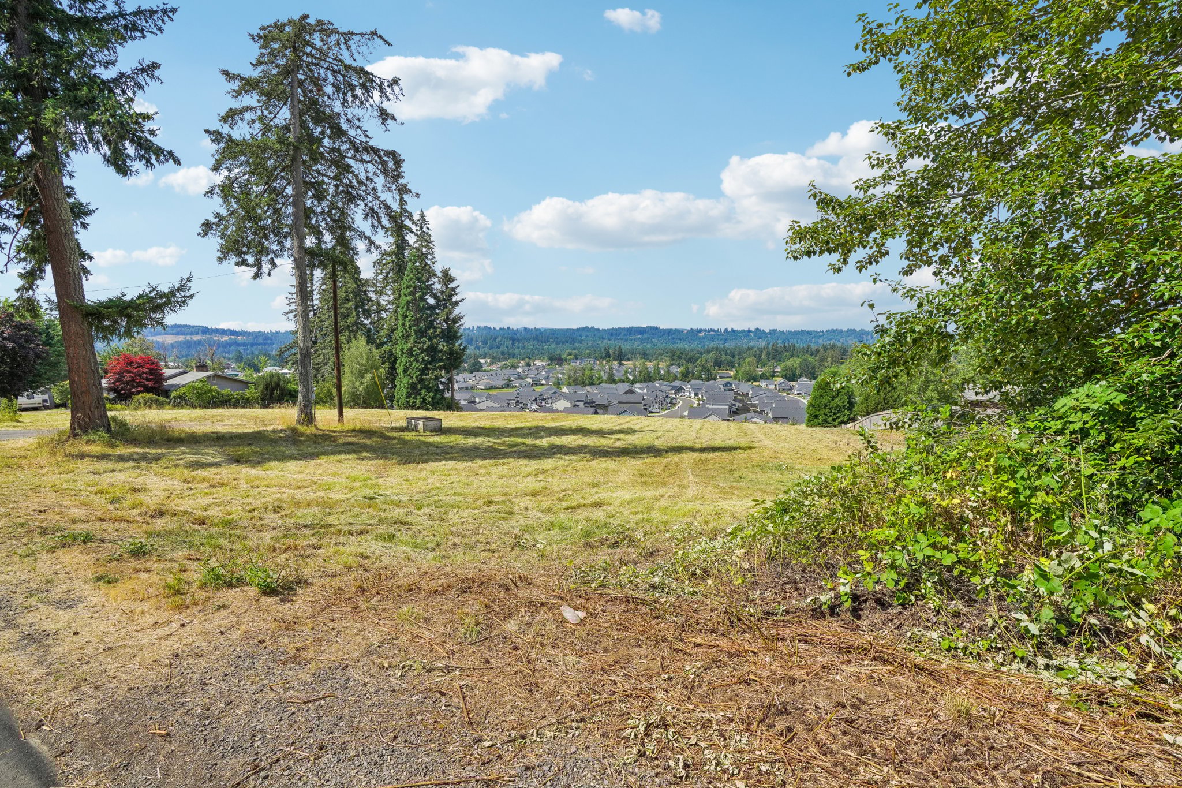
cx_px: 591
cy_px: 394
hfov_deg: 96.7
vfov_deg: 73.7
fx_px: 525
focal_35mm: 16
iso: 400
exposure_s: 1/1000
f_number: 8
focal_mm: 16
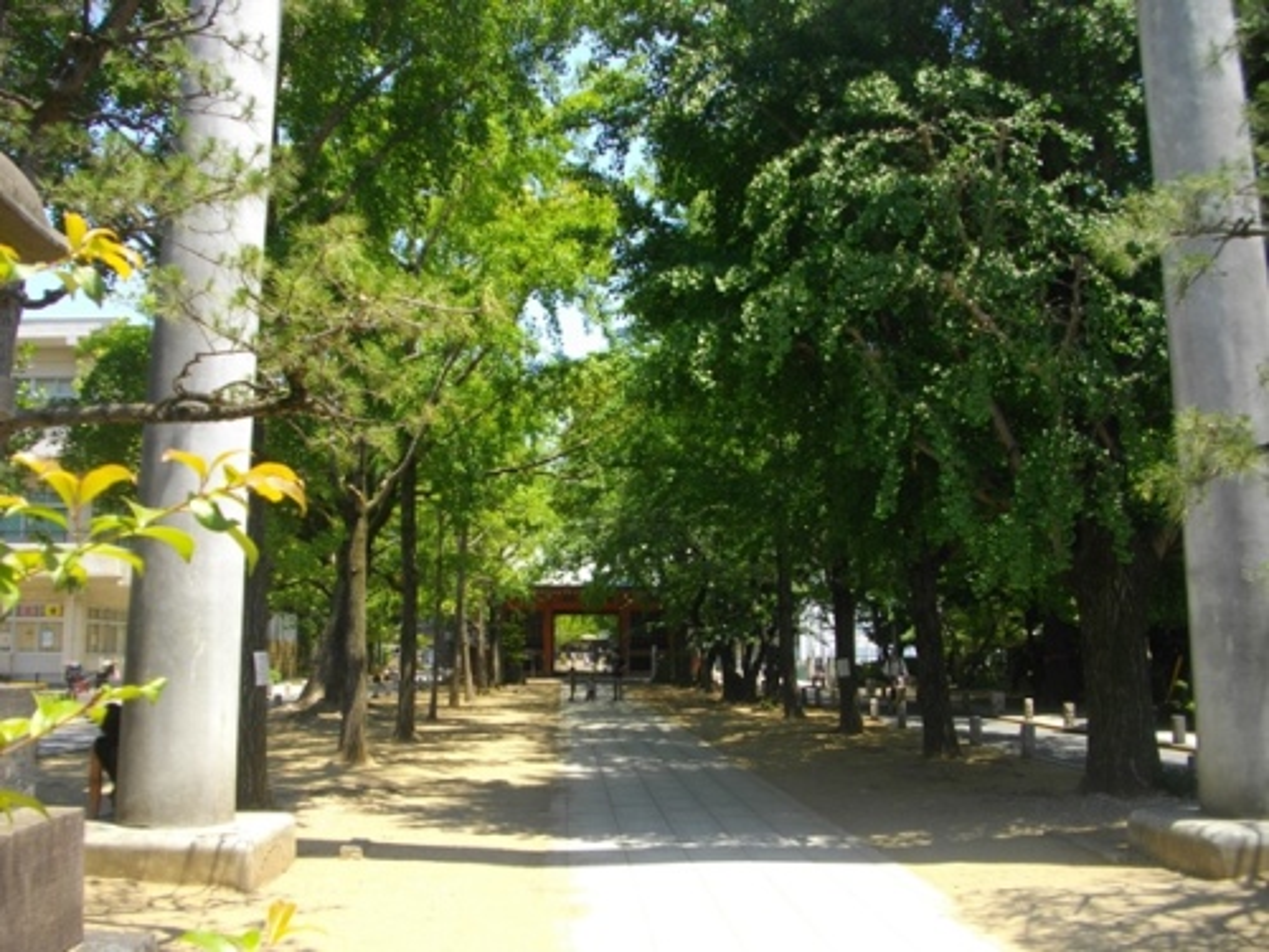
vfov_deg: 44.2
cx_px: 634
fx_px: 1173
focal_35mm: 32
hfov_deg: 56.8
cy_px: 476
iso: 100
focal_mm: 5.7
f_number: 2.9
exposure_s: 1/500
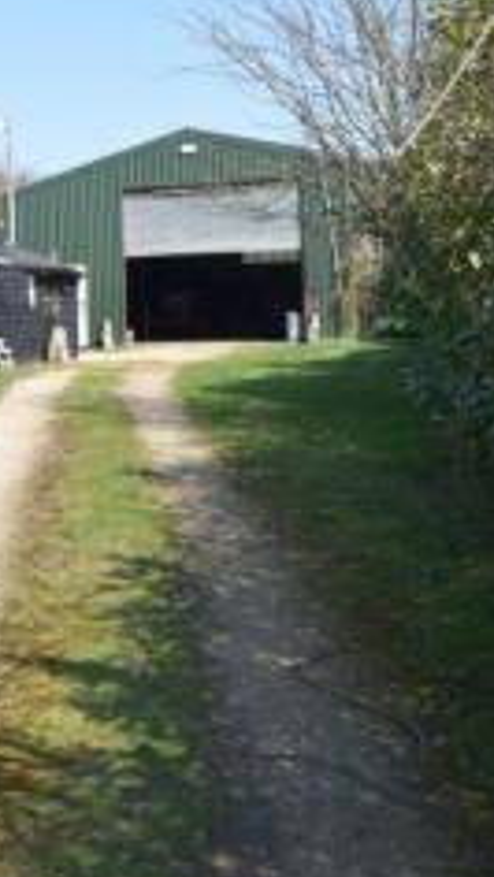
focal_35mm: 57
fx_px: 1325
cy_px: 325
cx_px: -331
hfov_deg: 17.9
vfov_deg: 36.4
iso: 400
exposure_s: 1/400
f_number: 10
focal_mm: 18
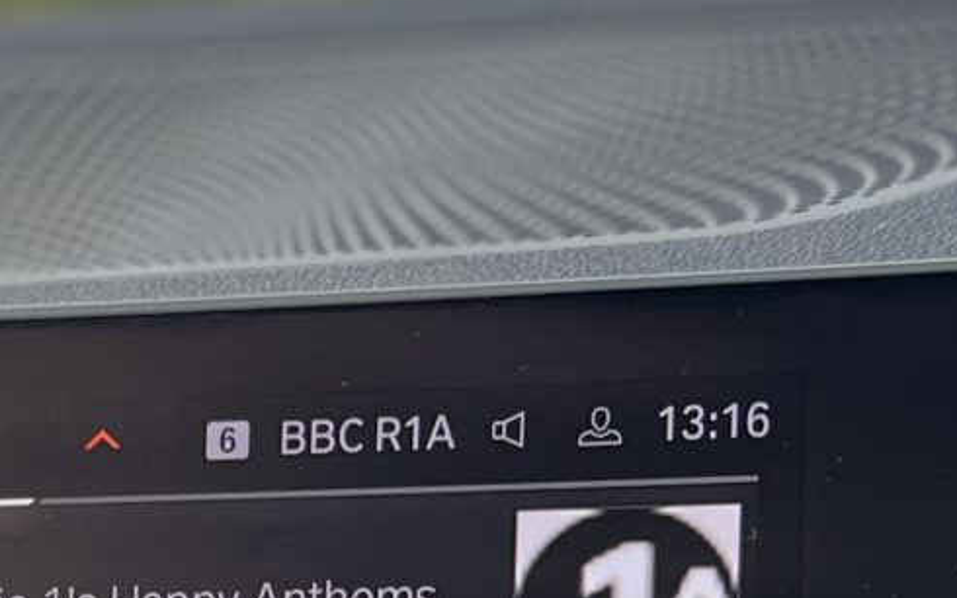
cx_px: 29
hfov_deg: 14.3
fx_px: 3755
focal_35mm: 144
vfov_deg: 8.8
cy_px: 938
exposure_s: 1/305
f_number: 1.5
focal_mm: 5.7
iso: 64
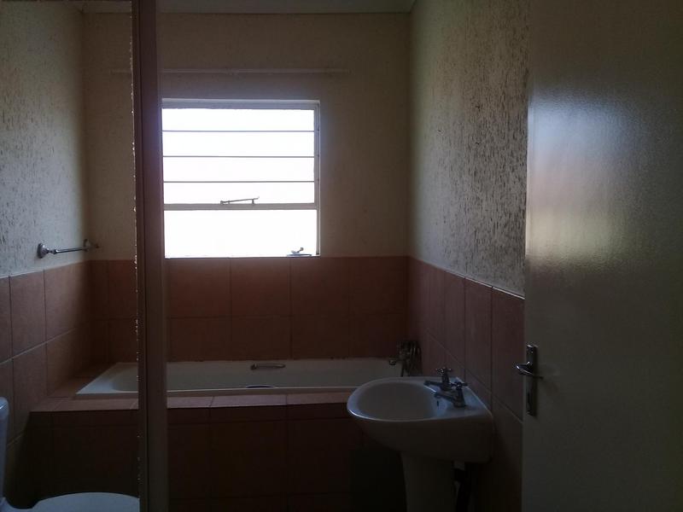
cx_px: 342
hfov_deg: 58.4
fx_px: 612
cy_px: 256
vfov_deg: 45.4
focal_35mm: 31
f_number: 2.2
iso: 50
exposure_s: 1/100
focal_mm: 3.3
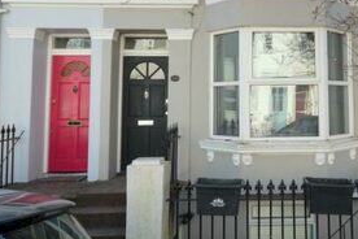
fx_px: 378
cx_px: 262
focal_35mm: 38
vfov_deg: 34.5
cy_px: 66
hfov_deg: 49.0
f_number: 5.6
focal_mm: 10
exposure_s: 1/125
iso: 110
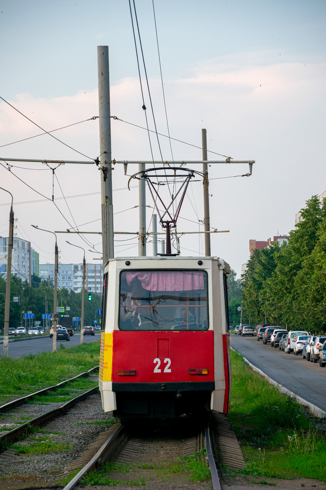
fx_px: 2139
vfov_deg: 13.0
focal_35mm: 158
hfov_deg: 8.7
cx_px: 163
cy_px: 245
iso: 400
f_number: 5.6
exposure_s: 1/500
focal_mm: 105
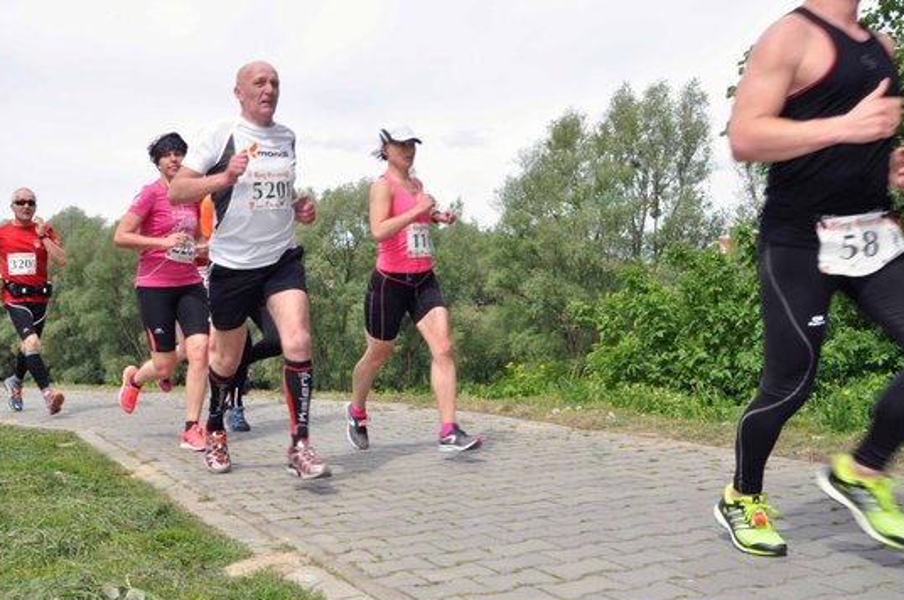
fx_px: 1003
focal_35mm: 40
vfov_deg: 33.3
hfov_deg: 48.3
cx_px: 371
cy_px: 281
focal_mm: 22
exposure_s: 1/200
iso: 800
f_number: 25
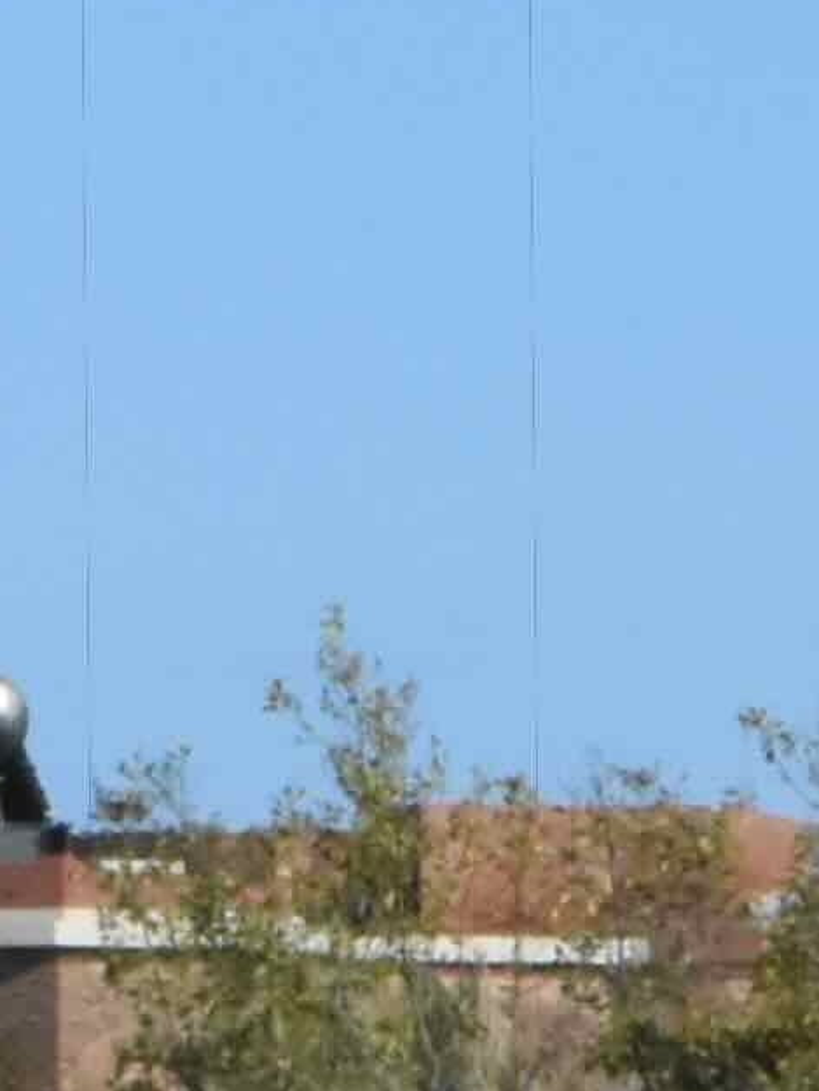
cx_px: -389
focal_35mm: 427
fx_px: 13466
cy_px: 133
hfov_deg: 3.5
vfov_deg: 4.6
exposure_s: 1/1600
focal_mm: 40
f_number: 20
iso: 2500
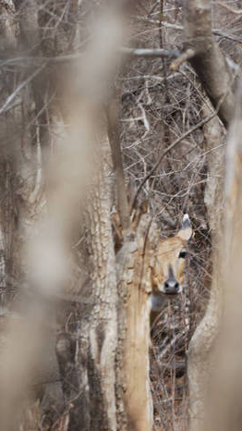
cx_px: 180
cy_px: 216
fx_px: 10784
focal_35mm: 945
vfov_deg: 2.3
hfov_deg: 1.3
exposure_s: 1/400
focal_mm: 400
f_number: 5.6
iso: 400
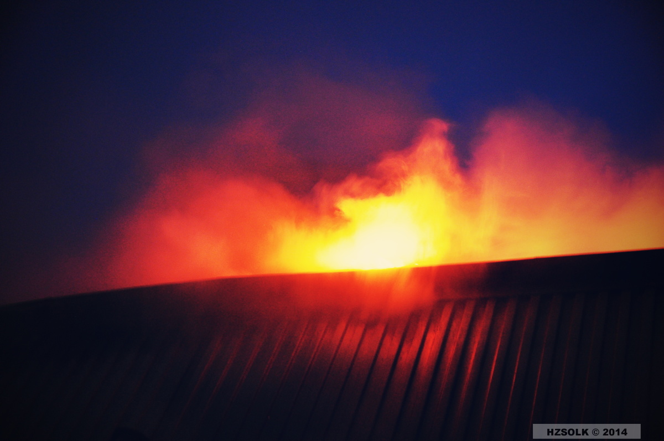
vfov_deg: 16.2
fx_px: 1547
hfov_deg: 24.2
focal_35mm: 84
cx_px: 332
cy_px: 220
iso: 1600
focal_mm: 56
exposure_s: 1/13
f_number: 4.8
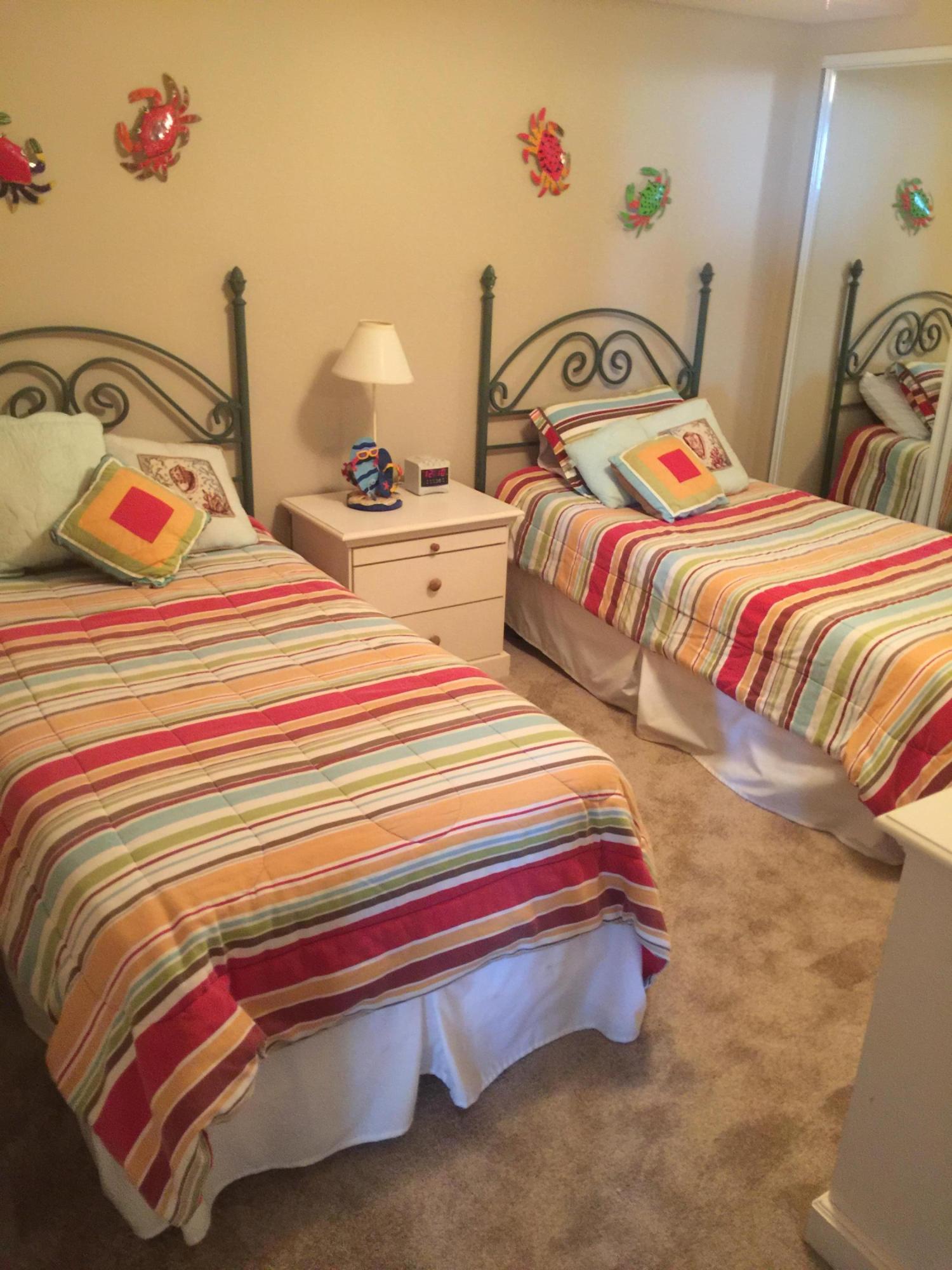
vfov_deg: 61.7
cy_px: 635
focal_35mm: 29
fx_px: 1063
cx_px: 476
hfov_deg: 48.2
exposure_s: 1/4
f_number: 2.2
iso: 100
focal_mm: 4.15
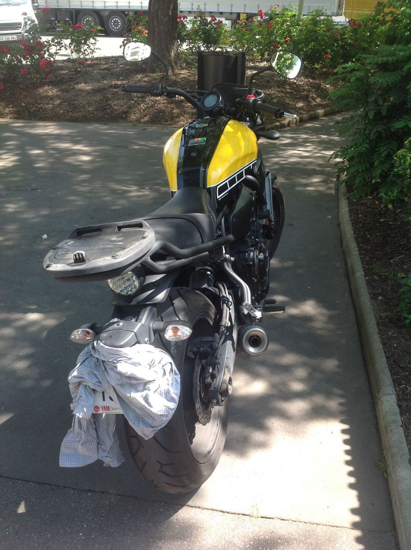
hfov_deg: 40.6
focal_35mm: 35
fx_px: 556
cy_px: 275
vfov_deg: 52.7
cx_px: 206
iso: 50
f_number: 2.4
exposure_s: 1/240
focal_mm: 4.28
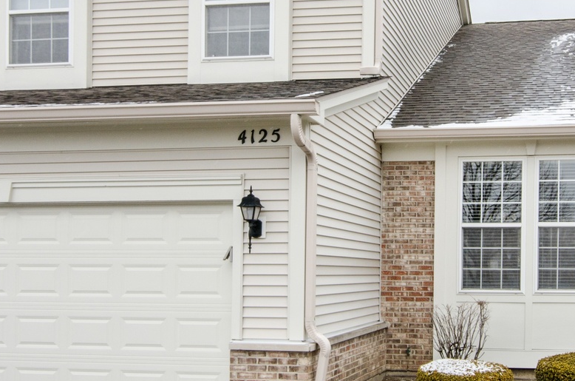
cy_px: 90
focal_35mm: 44
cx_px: 225
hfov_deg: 44.3
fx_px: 701
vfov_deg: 29.8
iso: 200
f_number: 11
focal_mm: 14
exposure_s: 1/200
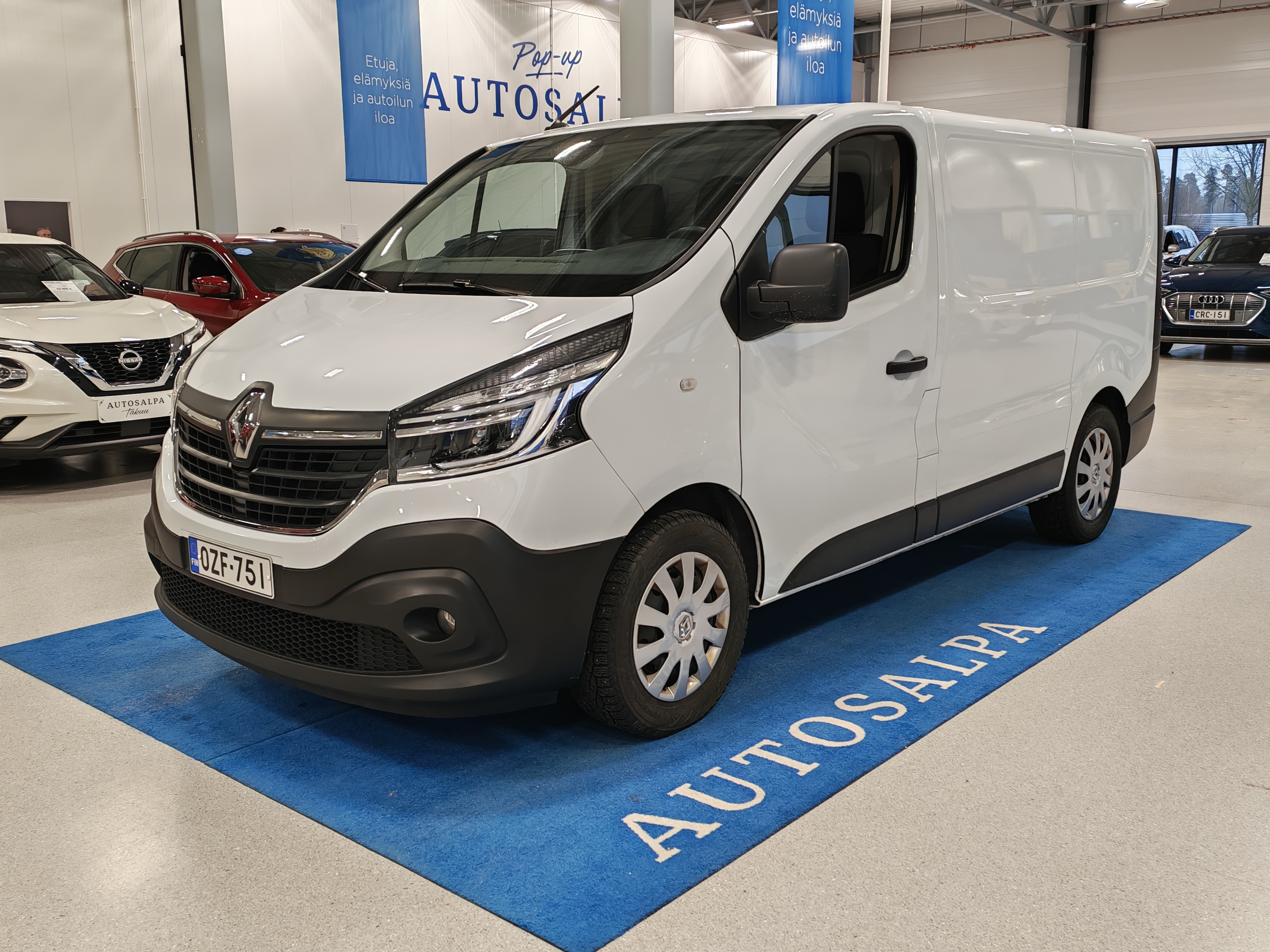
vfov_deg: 41.8
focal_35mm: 34
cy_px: 476
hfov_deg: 54.0
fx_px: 1247
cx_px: 635
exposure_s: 1/100
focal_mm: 6.12
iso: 250
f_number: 1.9
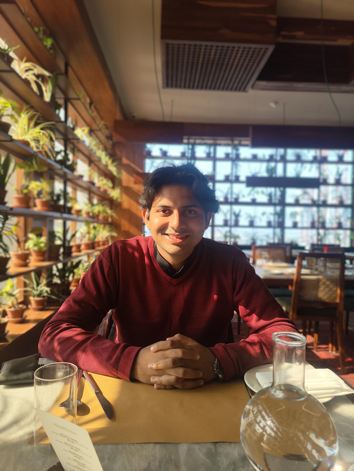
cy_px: 236
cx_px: 177
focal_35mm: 23
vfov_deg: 73.9
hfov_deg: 59.0
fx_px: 313
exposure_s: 1/418
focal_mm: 6.06
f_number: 1.8
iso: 50
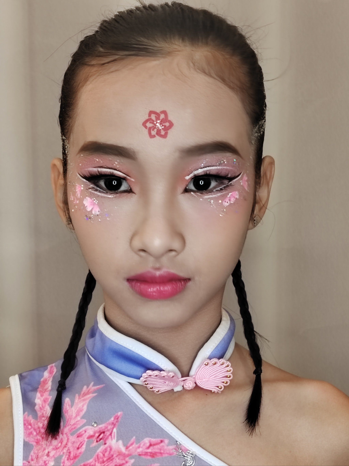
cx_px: 174
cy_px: 233
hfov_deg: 27.0
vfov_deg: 35.5
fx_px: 726
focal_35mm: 54
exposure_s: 1/100
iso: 800
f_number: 1.8
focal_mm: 6.14
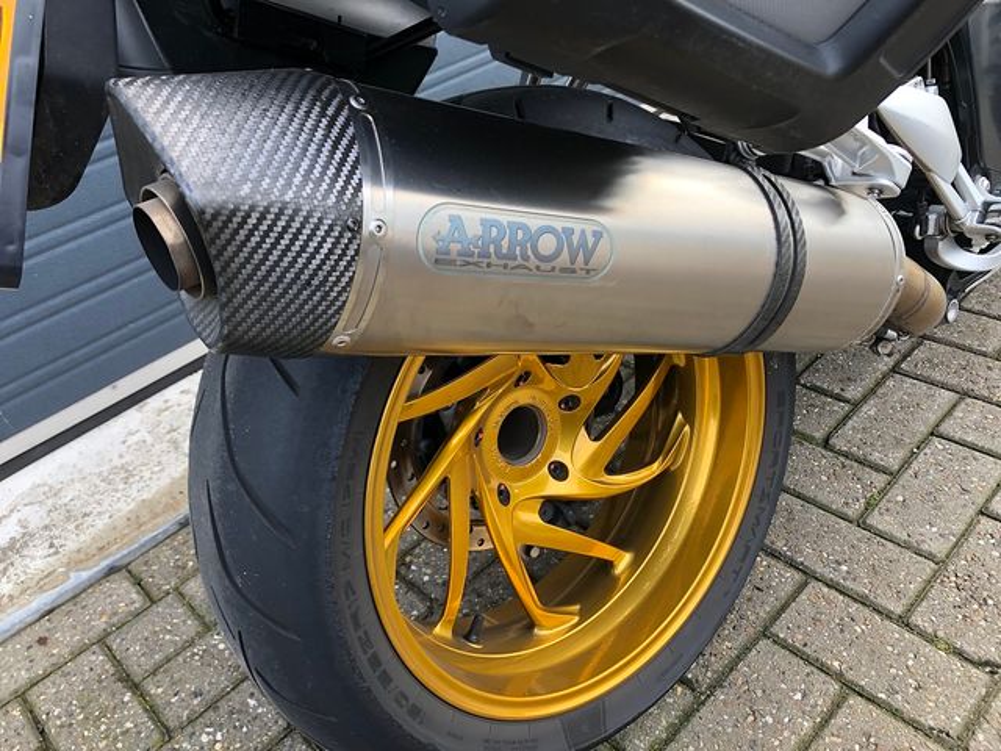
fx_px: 810
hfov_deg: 63.4
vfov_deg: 49.7
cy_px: 376
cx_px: 500
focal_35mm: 28
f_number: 1.8
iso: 40
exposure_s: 1/120
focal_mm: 3.99
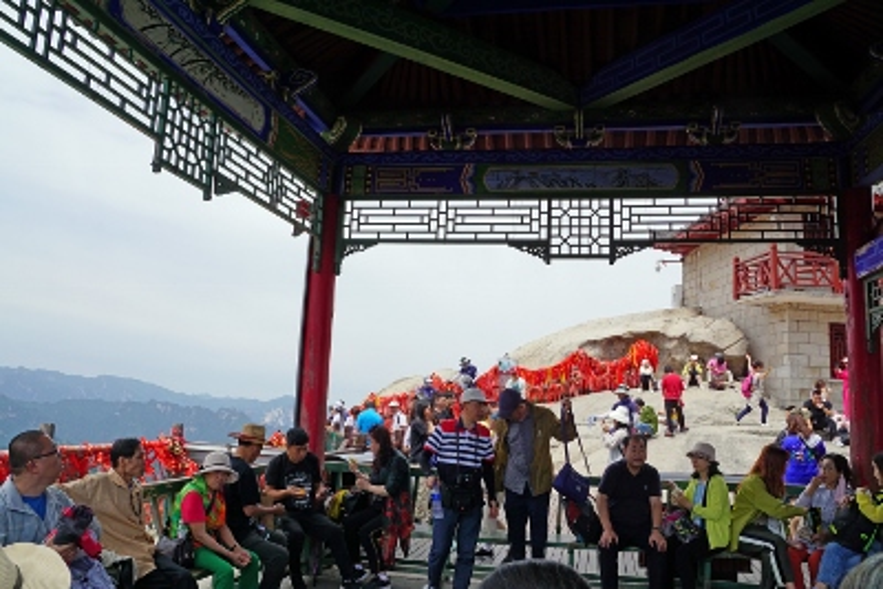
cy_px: 294
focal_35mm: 27
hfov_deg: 67.4
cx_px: 442
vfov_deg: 48.0
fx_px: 662
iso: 100
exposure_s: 1/250
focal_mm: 18
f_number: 10
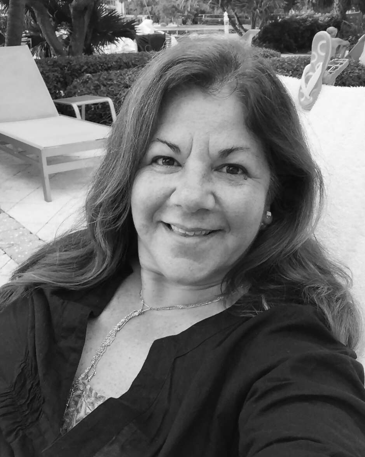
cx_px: 180
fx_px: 446
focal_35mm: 33
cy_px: 227
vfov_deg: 54.2
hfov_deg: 44.5
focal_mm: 2.65
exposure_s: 1/154
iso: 32
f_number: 2.2
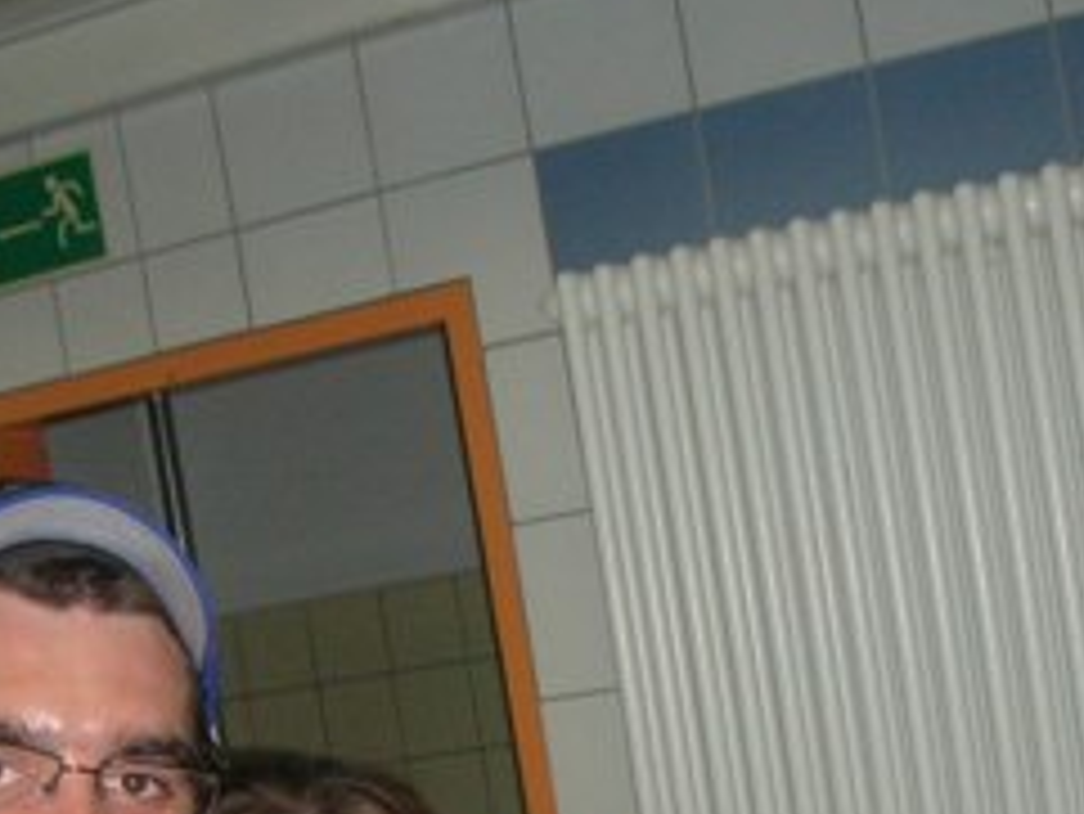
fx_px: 2914
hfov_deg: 20.9
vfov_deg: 15.4
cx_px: 270
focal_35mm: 93
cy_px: 958
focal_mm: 5.8
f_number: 3
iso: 109
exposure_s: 1/60.1
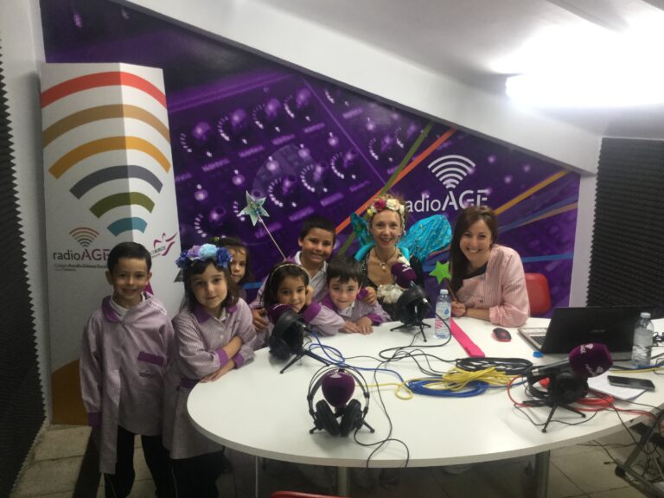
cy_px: 249
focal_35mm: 31
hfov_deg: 58.4
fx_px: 595
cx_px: 332
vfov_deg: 45.4
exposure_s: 1/33
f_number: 2.4
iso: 80
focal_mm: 3.3
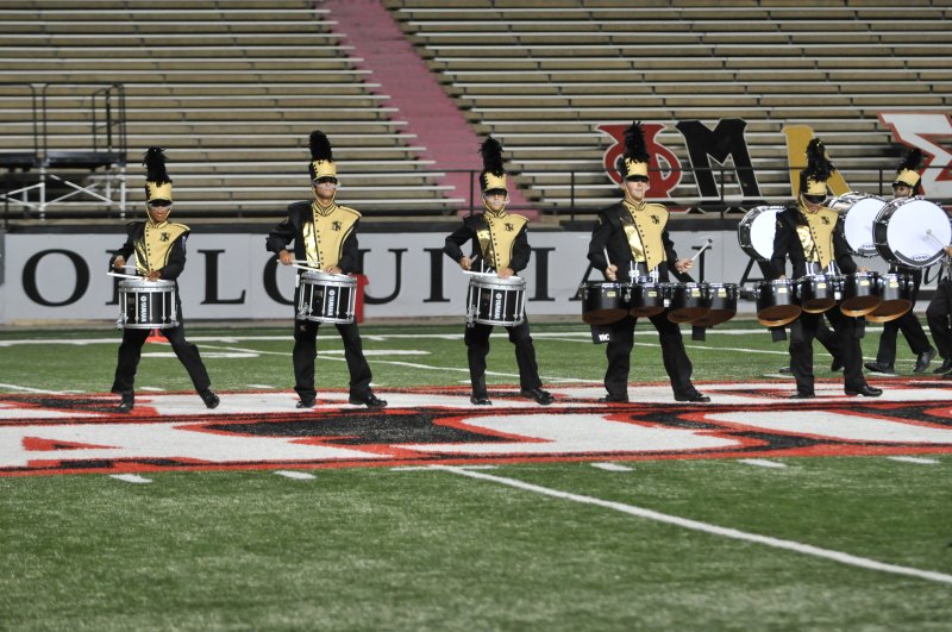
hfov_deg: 11.8
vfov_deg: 7.9
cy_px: 316
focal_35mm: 174
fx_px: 4595
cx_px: 476
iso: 800
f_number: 2.8
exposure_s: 1/400
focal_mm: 116
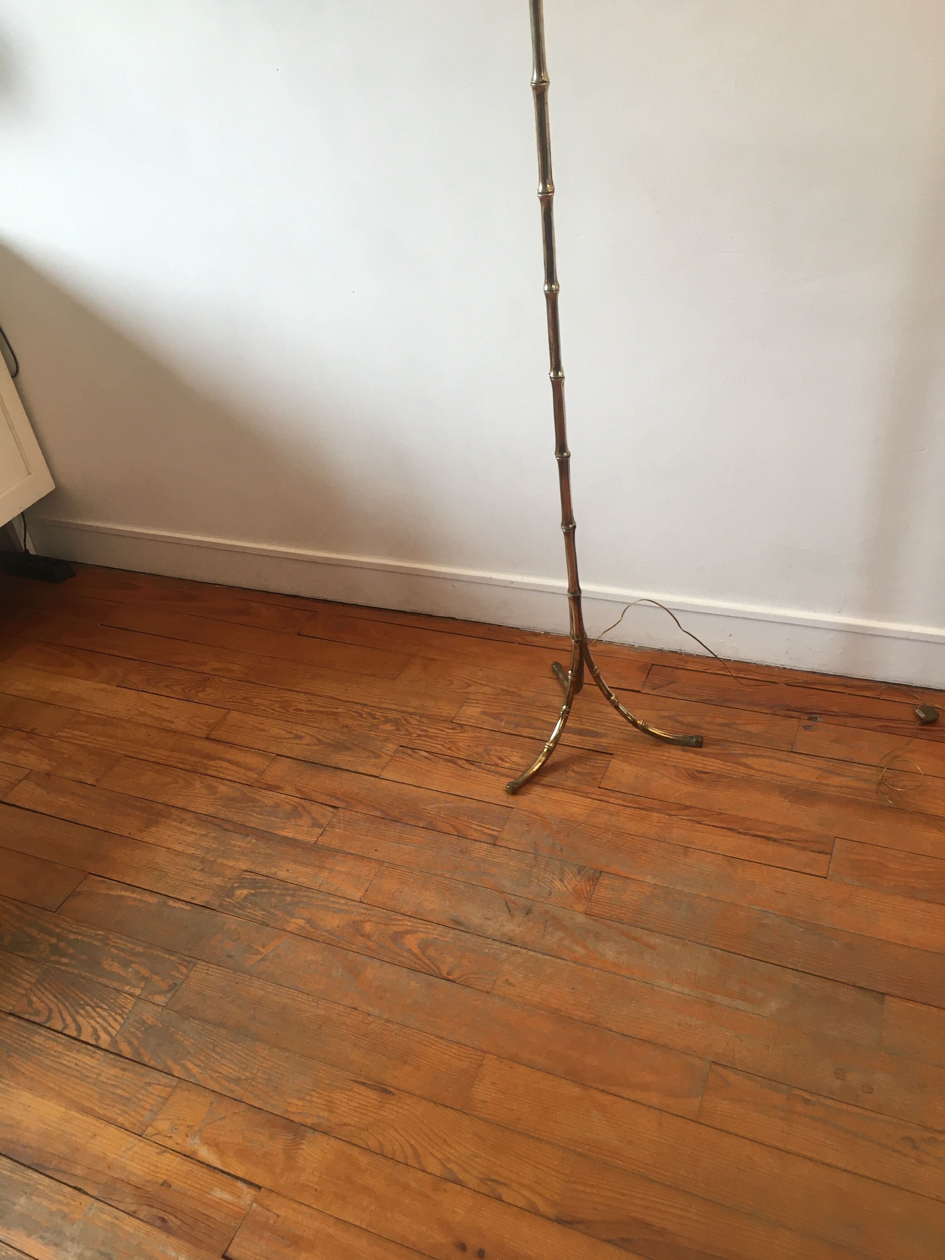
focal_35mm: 29
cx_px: 472
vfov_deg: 61.7
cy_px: 630
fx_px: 1056
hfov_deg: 48.2
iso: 32
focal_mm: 4.15
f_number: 2.2
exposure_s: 1/33
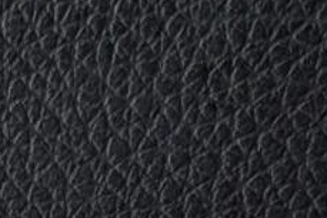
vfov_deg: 4.3
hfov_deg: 6.6
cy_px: 664
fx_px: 2772
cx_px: -288
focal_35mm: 305
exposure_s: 1/121
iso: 64
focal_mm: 6.76
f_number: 1.78
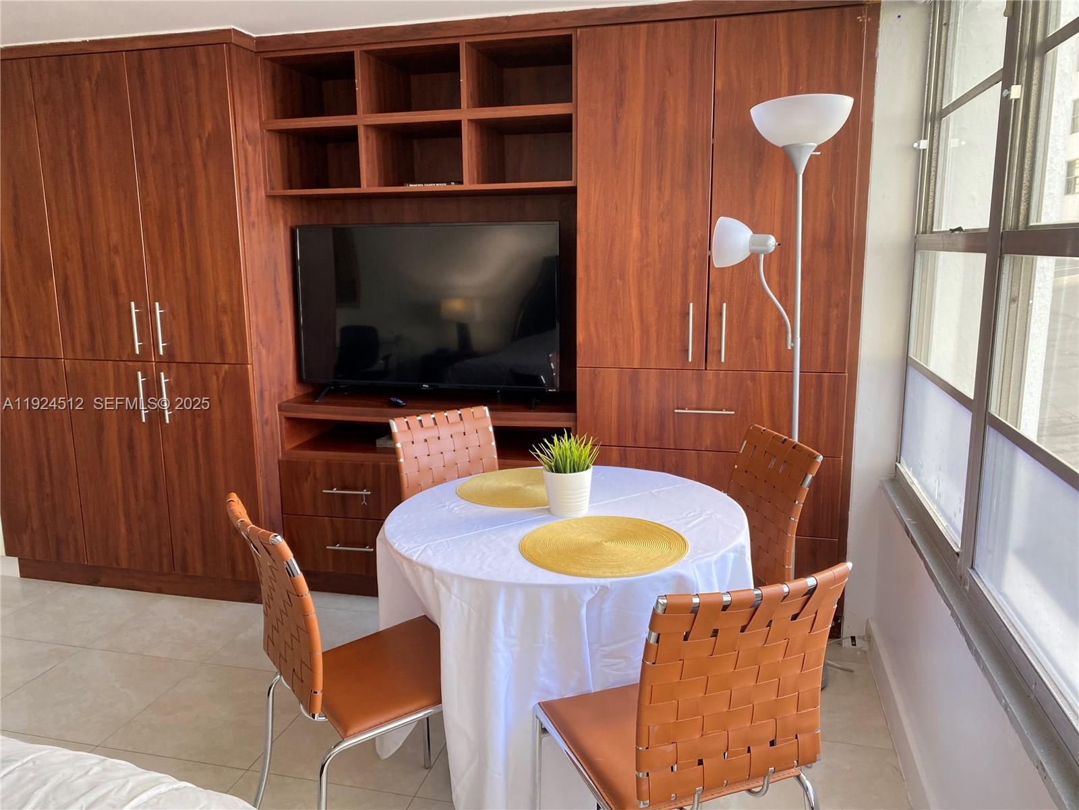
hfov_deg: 67.3
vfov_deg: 53.1
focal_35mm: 26
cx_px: 540
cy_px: 405
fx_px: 810
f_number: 1.8
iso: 80
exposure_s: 1/121
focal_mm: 4.25
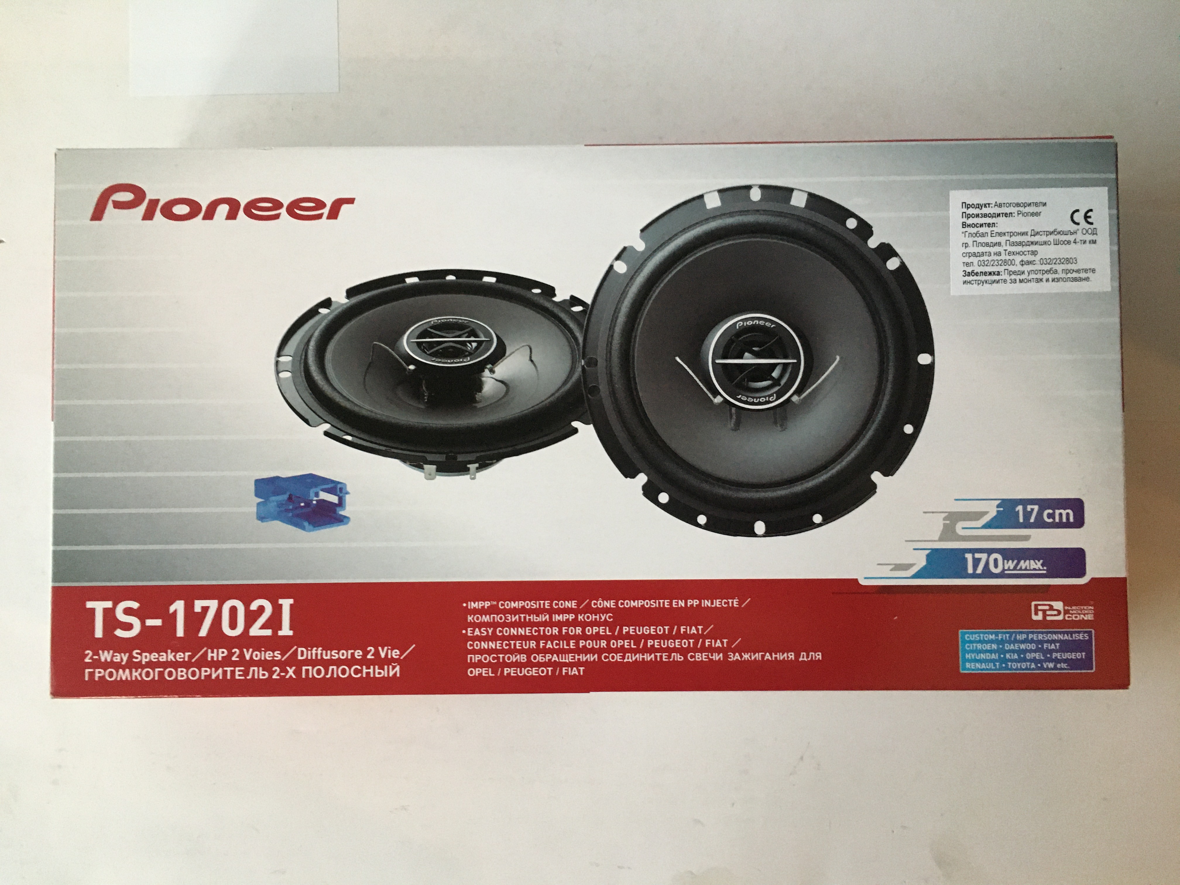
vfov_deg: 48.2
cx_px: 590
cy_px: 442
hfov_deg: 61.7
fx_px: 989
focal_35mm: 29
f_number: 2.2
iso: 200
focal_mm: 4.15
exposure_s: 1/17
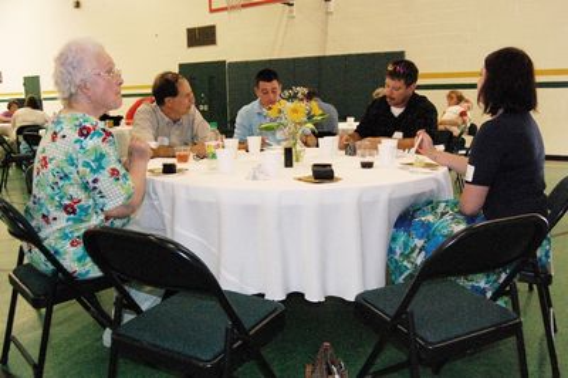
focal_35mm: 33
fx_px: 520
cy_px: 189
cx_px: 284
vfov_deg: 39.9
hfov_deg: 57.3
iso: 1600
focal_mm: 22
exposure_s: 1/125
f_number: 5
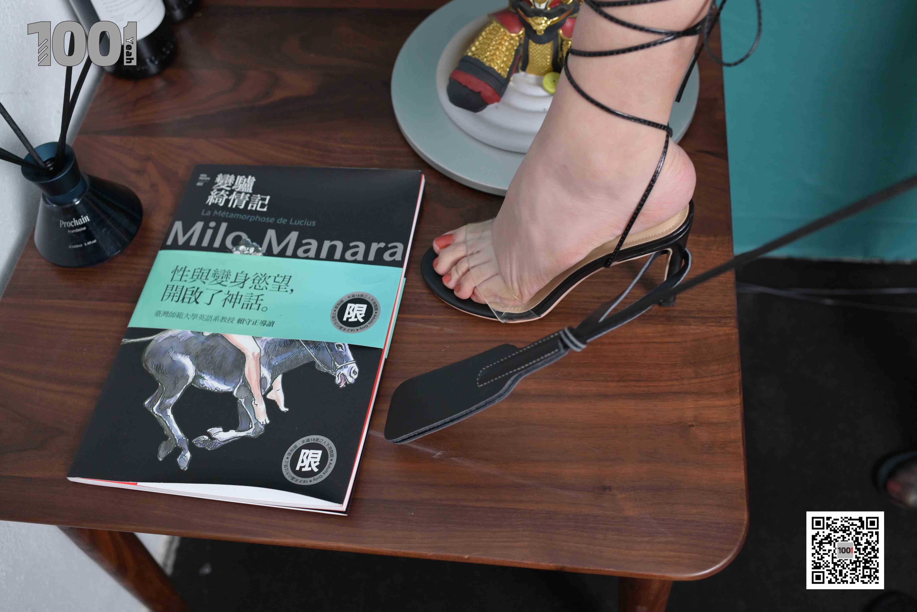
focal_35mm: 35
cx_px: 458
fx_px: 891
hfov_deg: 54.4
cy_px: 306
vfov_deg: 37.9
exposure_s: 1/160
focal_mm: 35
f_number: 4
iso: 1600
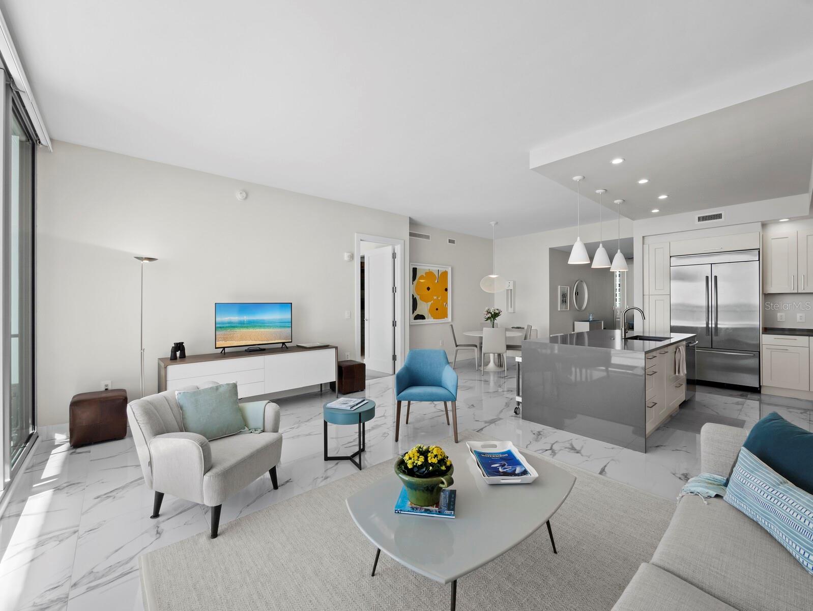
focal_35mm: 14
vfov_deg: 85.7
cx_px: 406
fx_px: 329
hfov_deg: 102.0
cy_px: 306
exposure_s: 1/15
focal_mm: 7
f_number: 11
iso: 320
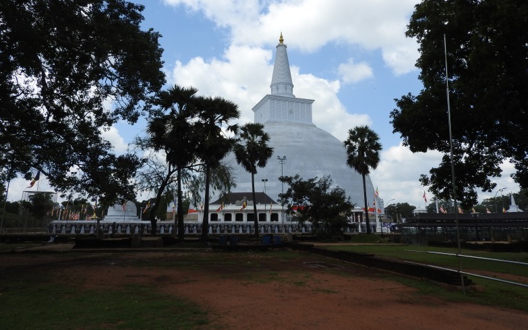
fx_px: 374
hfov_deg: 70.4
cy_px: 128
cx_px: 264
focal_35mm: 26
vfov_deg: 47.2
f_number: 3.3
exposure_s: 1/1600
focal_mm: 4.3
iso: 100
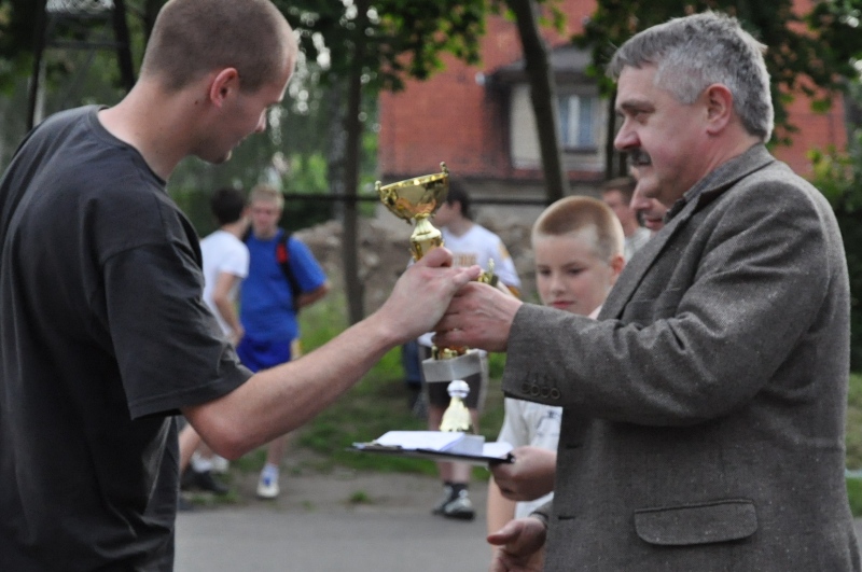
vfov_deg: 16.2
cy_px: 286
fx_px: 2008
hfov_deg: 24.2
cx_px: 431
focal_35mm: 84
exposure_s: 1/1250
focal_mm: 56
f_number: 5.6
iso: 2000
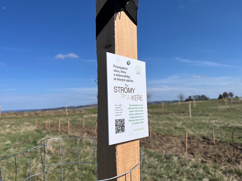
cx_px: 121
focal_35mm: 26
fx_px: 182
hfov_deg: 67.3
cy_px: 90
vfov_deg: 53.1
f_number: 1.6
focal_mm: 5.1
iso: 50
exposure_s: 1/6494
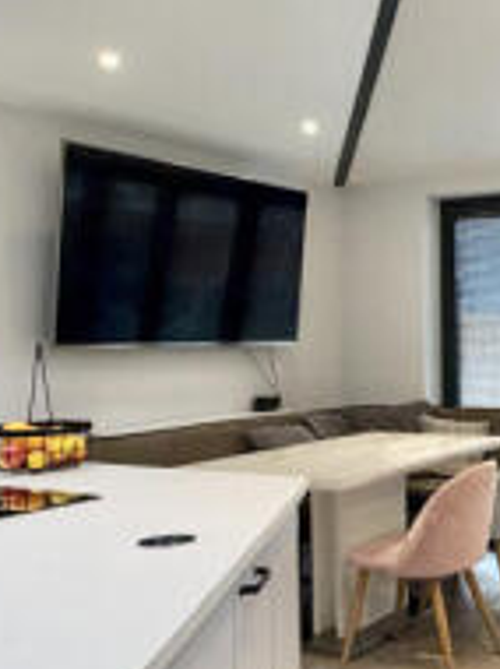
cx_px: 523
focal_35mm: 43
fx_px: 830
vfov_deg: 43.9
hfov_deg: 30.6
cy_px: 336
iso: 320
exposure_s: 1/100
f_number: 2.2
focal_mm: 2.22
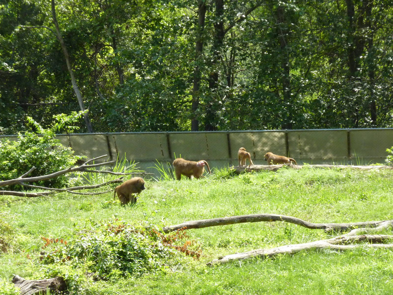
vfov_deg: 10.8
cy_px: 148
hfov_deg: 14.4
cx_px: 196
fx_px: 1555
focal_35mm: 137
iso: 320
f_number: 4.5
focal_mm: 22.5
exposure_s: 1/500
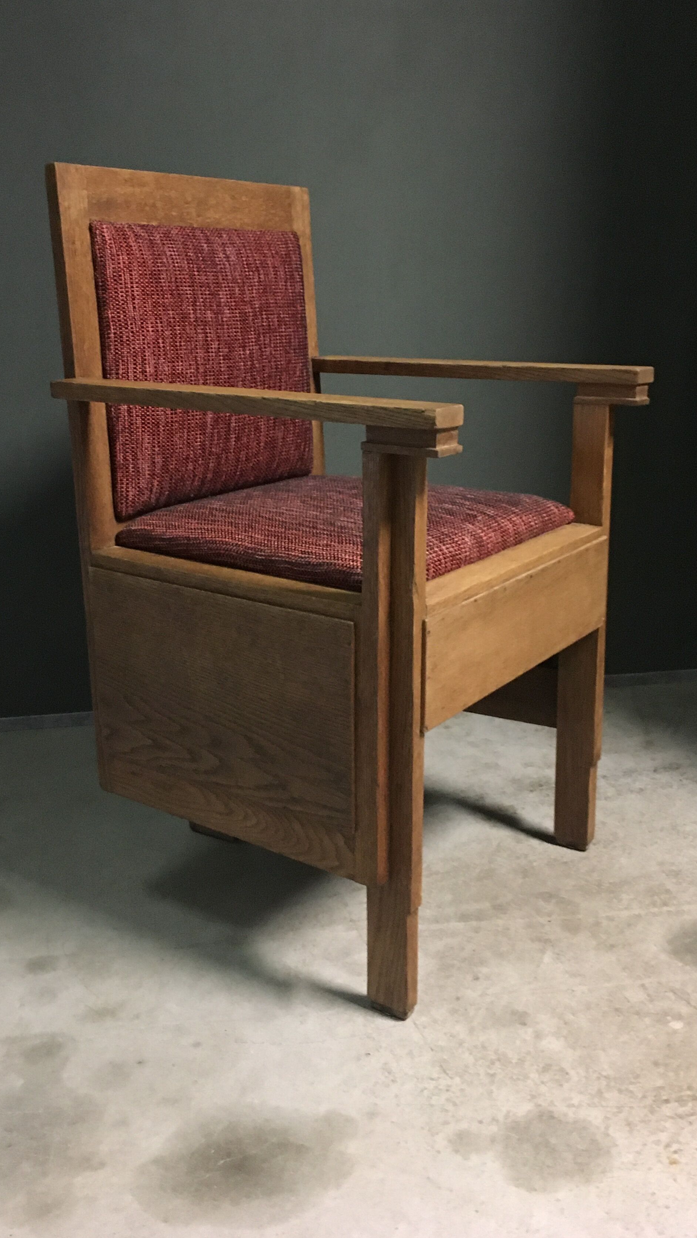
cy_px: 531
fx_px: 1248
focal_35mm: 38
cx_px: 311
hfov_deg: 31.2
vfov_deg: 52.6
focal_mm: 4.15
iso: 400
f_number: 2.2
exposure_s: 1/17
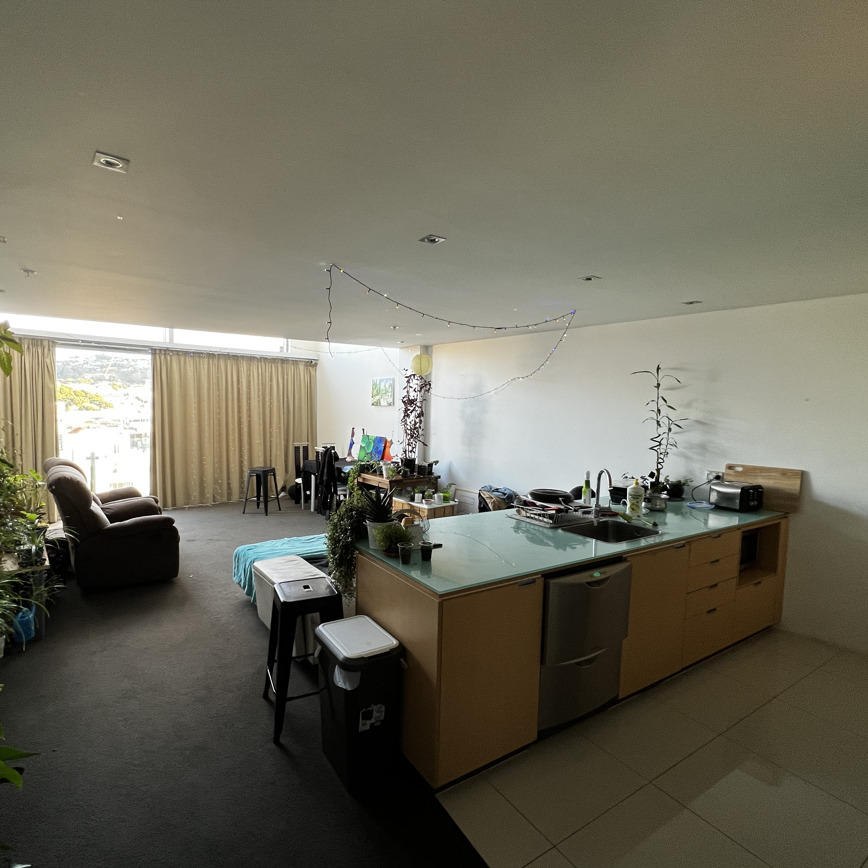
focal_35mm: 16
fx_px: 454
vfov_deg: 87.4
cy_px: 441
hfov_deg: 87.2
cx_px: 394
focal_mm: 1.57
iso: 200
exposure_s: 1/99
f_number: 1.8
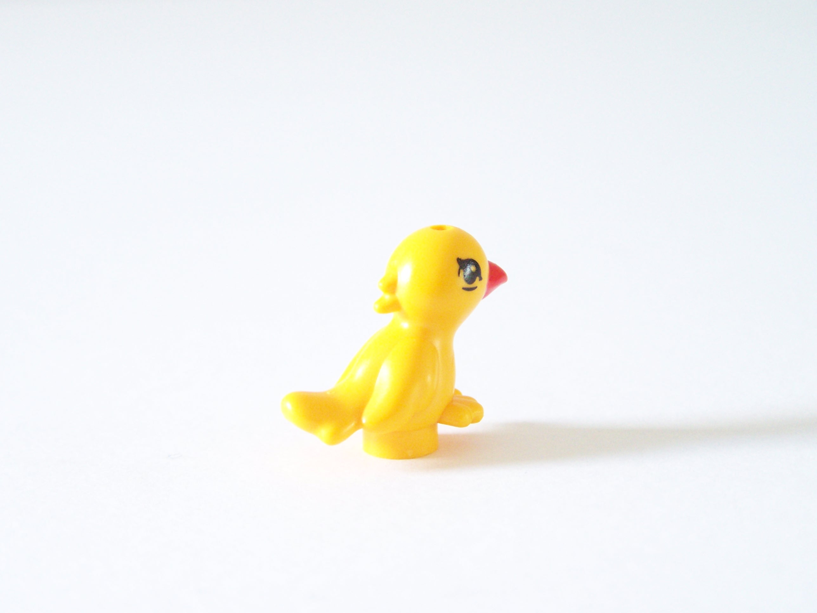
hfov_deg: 26.0
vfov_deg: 19.6
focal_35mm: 75
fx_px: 1770
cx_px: 408
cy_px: 306
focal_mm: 12.4
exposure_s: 1/15
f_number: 3.2
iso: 400
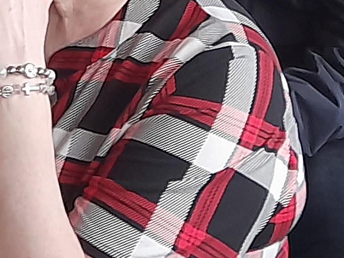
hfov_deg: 11.1
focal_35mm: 176
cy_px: -289
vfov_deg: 8.0
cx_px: -36
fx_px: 1749
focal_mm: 4.6
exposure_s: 1/50
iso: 200
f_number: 2
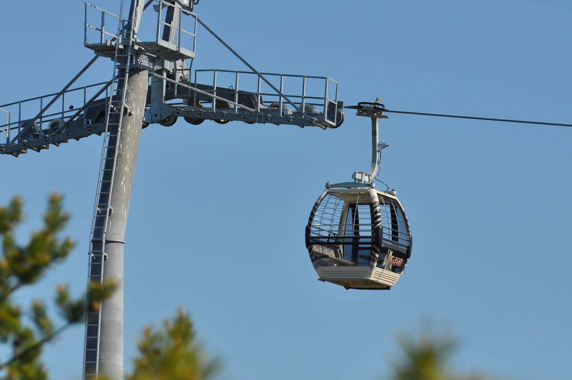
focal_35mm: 357
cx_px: 239
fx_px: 5660
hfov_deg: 5.8
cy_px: 164
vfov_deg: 3.8
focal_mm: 195
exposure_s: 1/1000
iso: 200
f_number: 8
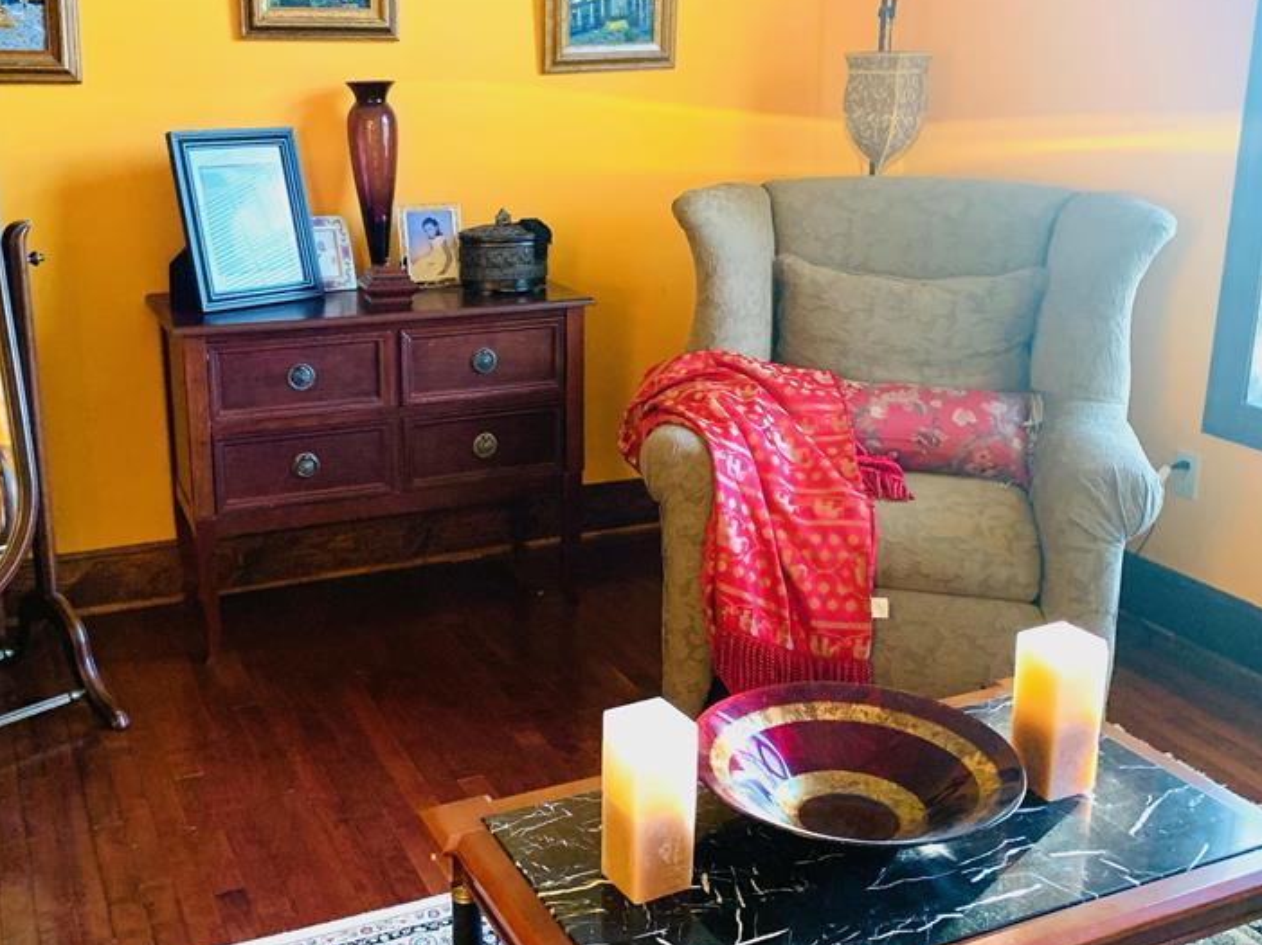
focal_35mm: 38
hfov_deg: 48.9
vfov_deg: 37.6
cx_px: 544
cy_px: 419
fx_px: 1385
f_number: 1.8
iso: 400
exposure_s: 1/45
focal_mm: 4.25
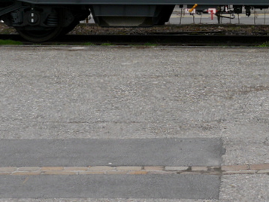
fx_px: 885
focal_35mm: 114
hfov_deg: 17.0
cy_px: -53
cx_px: 246
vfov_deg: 12.6
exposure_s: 1/320
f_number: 6.3
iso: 160
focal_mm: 17
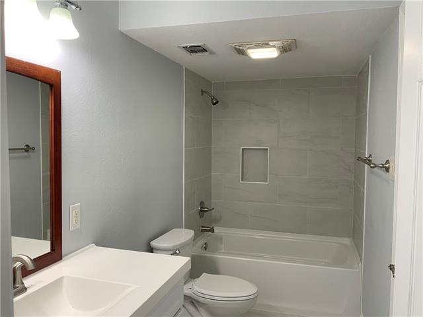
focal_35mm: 29
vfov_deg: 48.2
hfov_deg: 61.7
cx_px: 212
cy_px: 158
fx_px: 354
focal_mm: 3
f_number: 1.8
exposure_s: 1/60
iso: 50
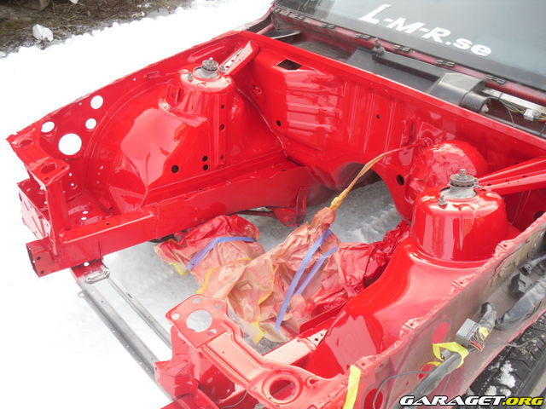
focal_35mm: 35
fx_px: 552
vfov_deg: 40.7
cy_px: 204
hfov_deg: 52.6
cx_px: 273
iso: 100
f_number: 3
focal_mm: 6.3
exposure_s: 1/76
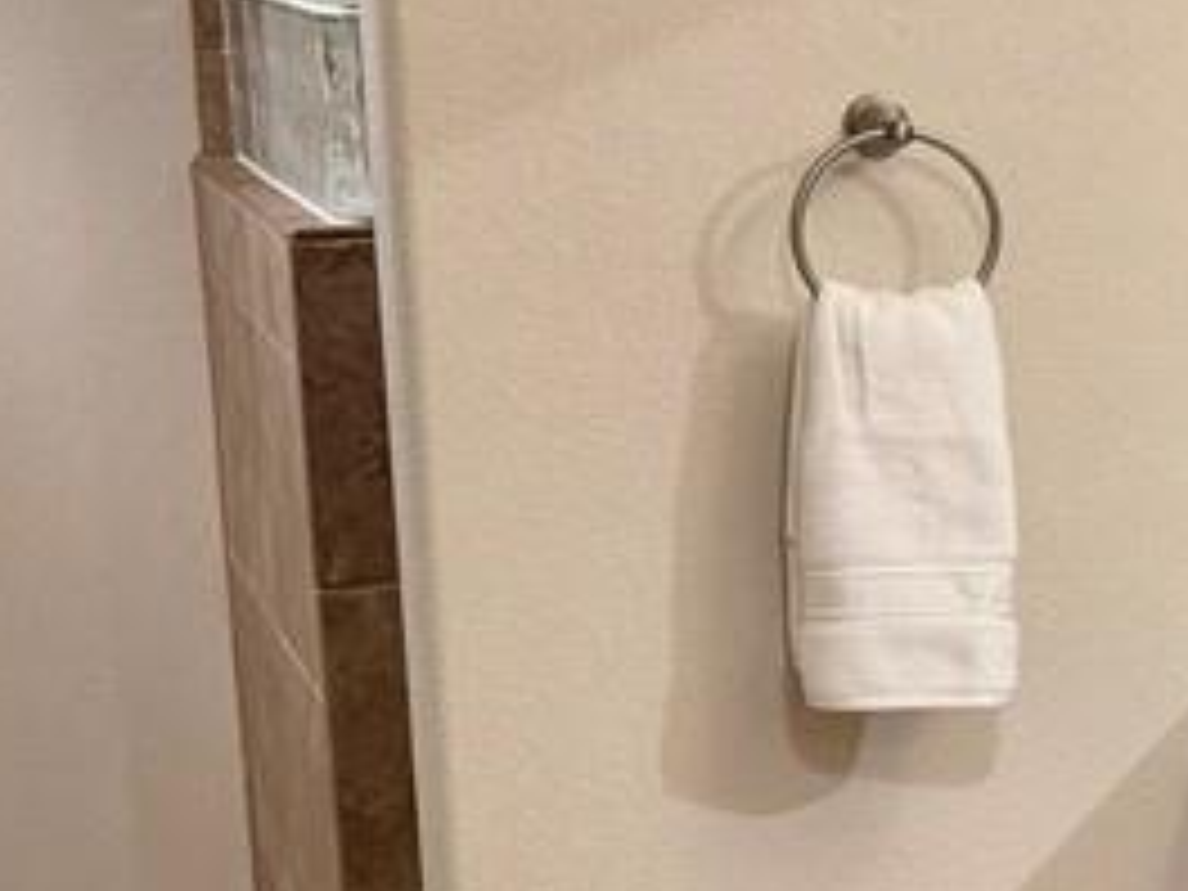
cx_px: 1886
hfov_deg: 18.2
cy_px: 486
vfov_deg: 15.9
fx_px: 3192
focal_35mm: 93
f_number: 1.78
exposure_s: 1/120
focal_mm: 6.76
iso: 200
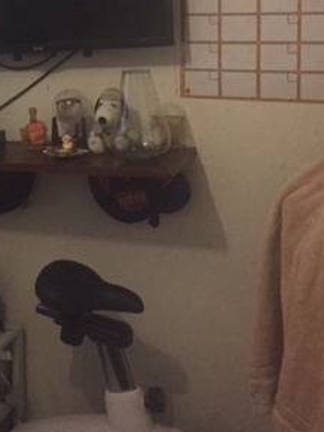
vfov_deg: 29.2
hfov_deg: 21.9
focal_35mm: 64
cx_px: -21
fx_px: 798
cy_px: 60
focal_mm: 4.15
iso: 250
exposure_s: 1/20
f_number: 2.2
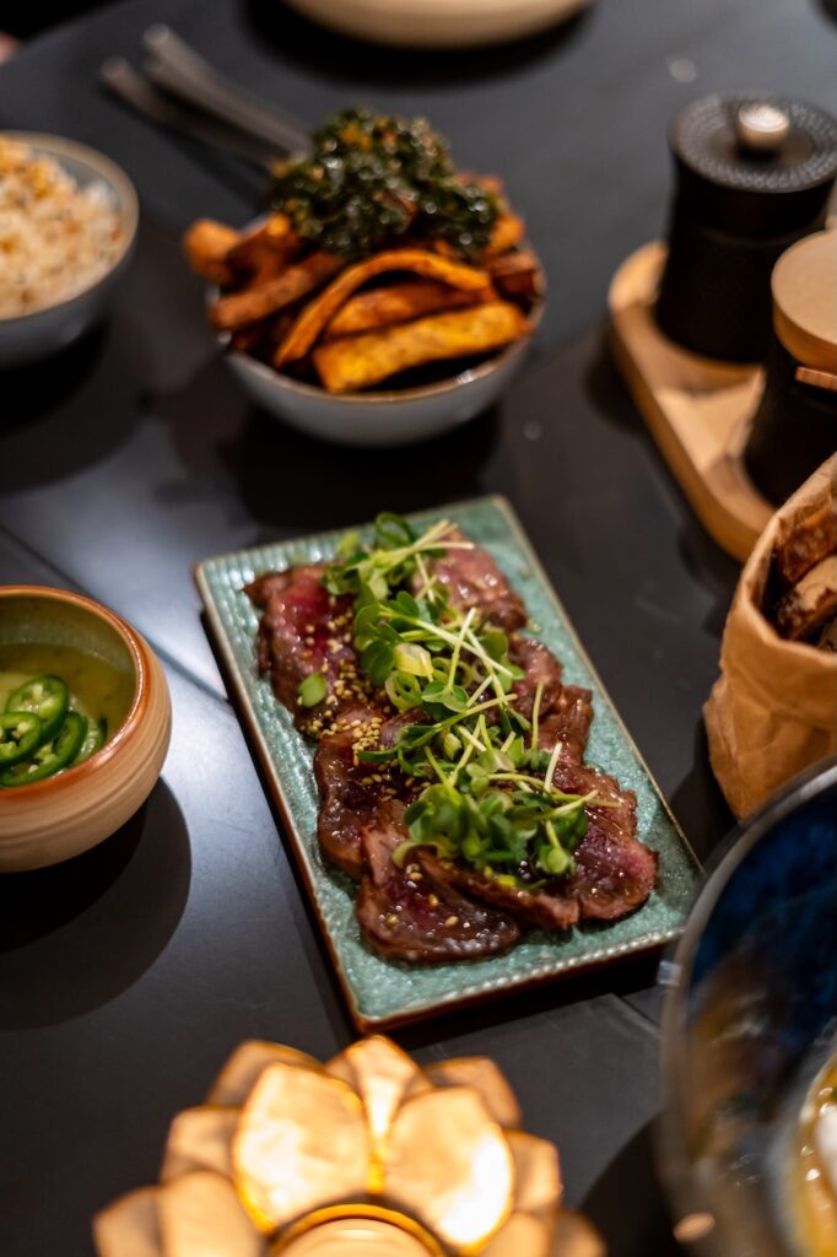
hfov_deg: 27.0
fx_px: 1745
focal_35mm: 50
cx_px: 418
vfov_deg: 39.6
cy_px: 628
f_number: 2
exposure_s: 1/50
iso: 1250
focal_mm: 50
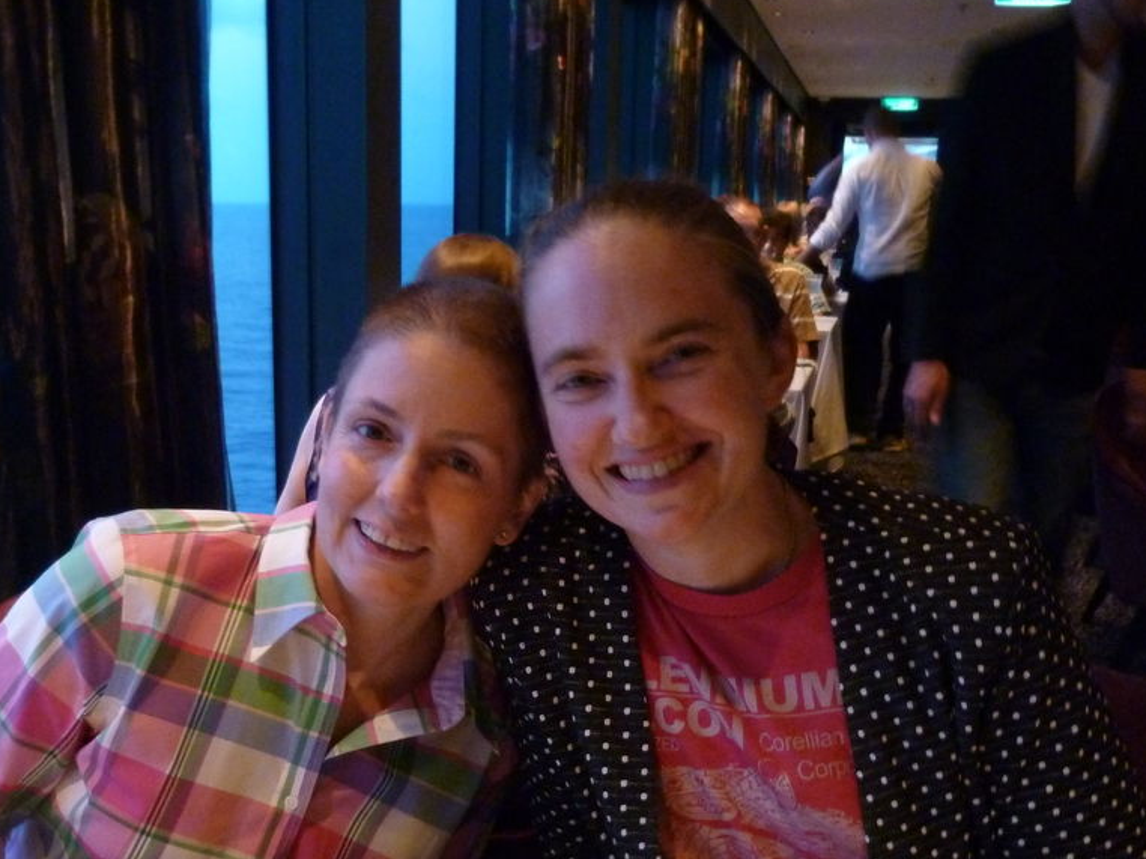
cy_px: 582
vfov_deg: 34.0
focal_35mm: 42
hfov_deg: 44.7
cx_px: 493
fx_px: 1390
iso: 400
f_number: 3.3
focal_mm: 4.5
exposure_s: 1/5
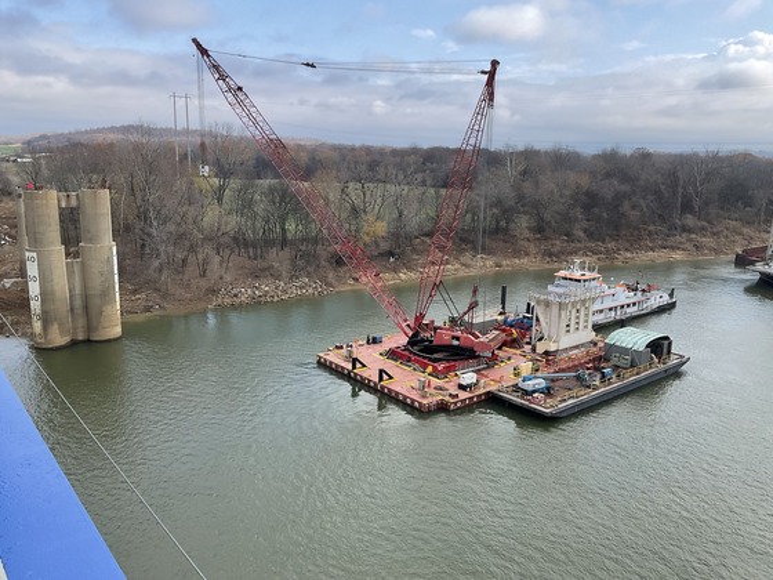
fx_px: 648
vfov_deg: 48.2
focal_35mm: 29
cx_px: 386
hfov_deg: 61.7
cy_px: 290
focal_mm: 3
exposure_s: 1/883
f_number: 1.8
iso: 16
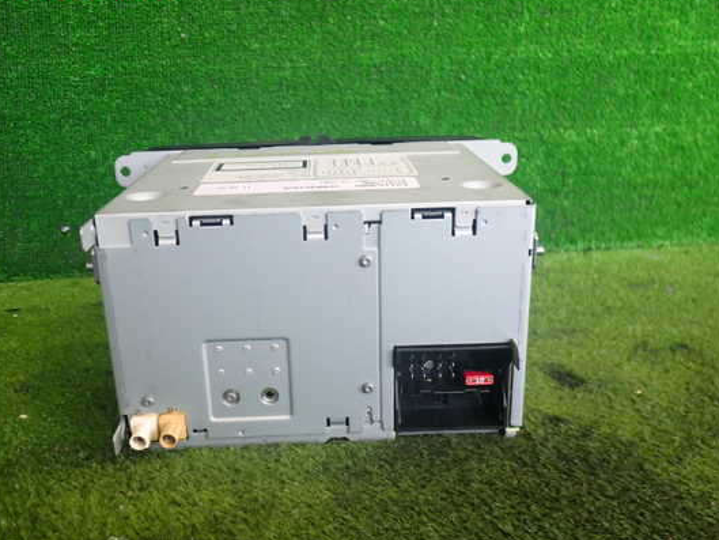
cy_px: 275
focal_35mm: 34
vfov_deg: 41.8
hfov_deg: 53.9
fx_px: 706
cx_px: 328
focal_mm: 5.4
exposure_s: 1/100
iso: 200
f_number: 2.3
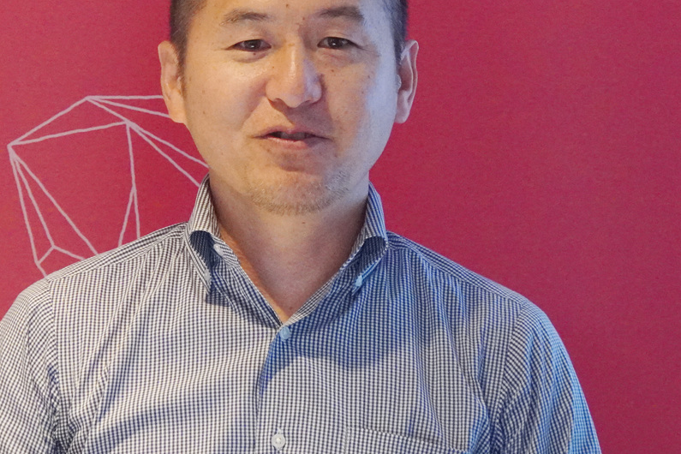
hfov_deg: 7.9
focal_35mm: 262
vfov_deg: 5.3
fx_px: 4948
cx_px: 288
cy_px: 177
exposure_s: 1/60
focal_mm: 115.6
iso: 6400
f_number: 6.3
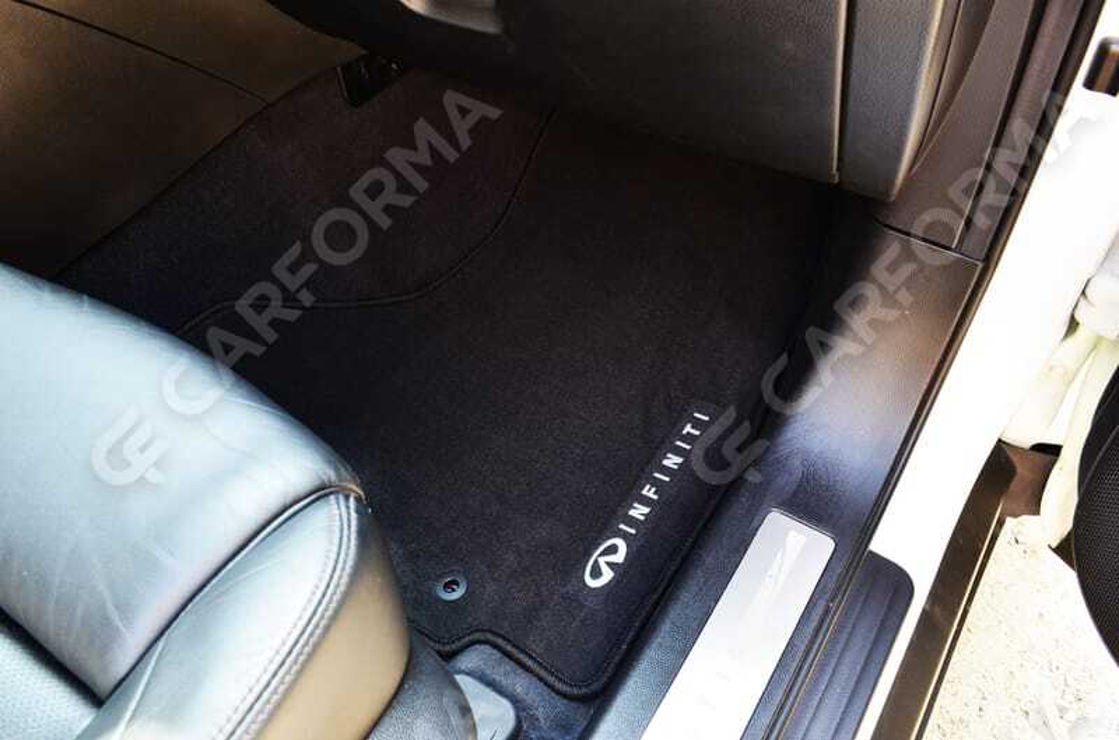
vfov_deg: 47.7
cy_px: 370
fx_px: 837
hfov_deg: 67.5
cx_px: 560
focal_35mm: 27
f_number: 8
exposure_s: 1/15
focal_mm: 18
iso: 400
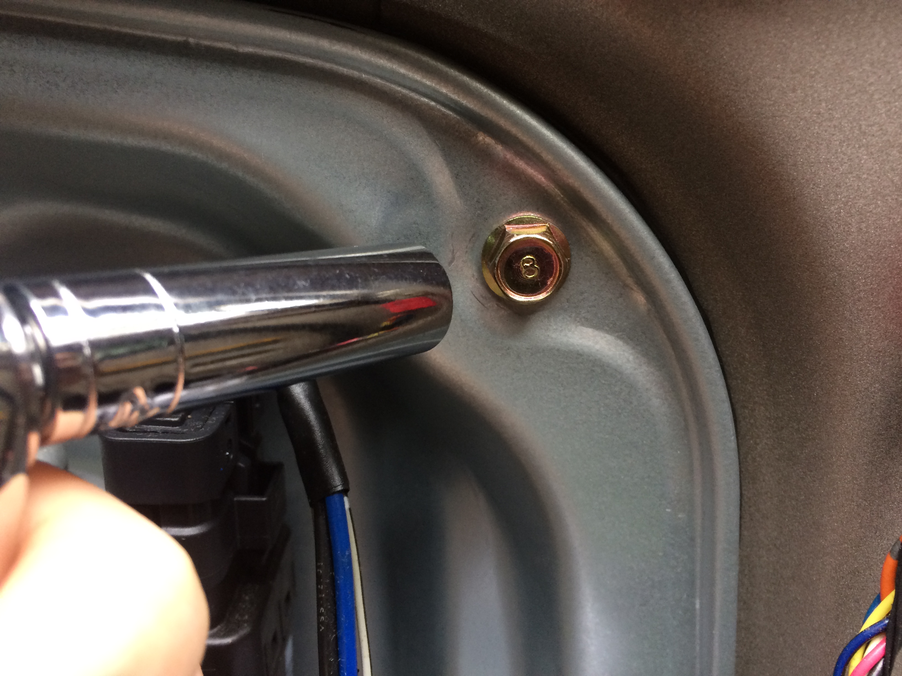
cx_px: 451
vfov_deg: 48.2
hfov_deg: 61.7
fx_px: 756
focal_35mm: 29
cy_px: 338
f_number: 2.2
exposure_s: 1/30
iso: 50
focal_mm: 4.15
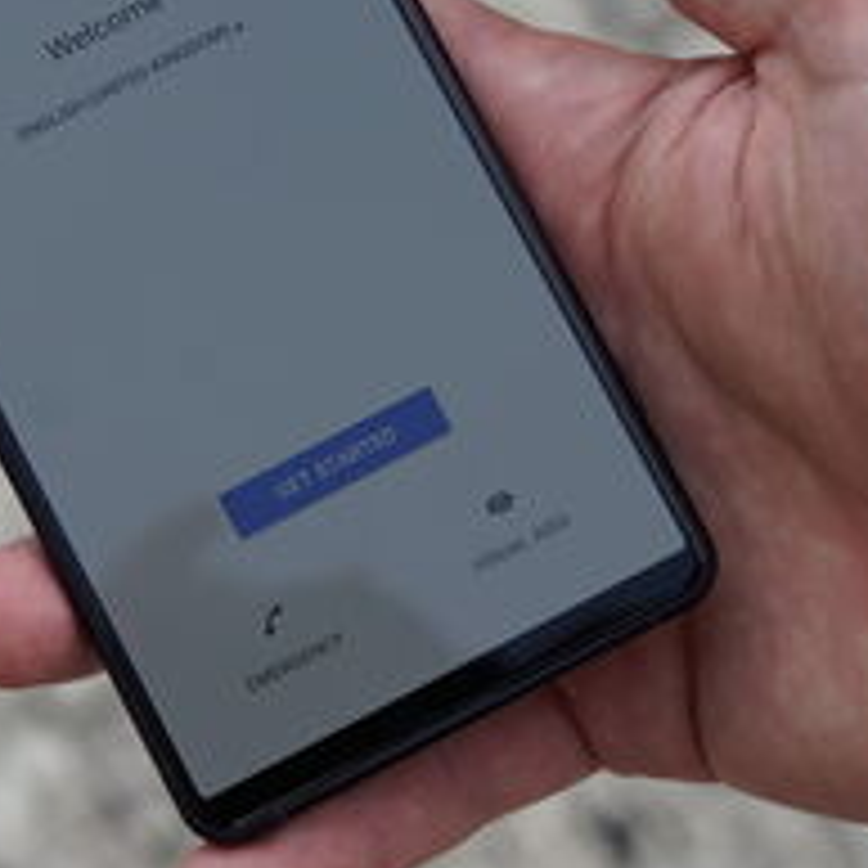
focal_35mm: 135
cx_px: 157
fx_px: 3830
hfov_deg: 12.9
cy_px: 115
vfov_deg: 12.8
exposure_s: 1/160
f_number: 6.3
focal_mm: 50
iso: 125
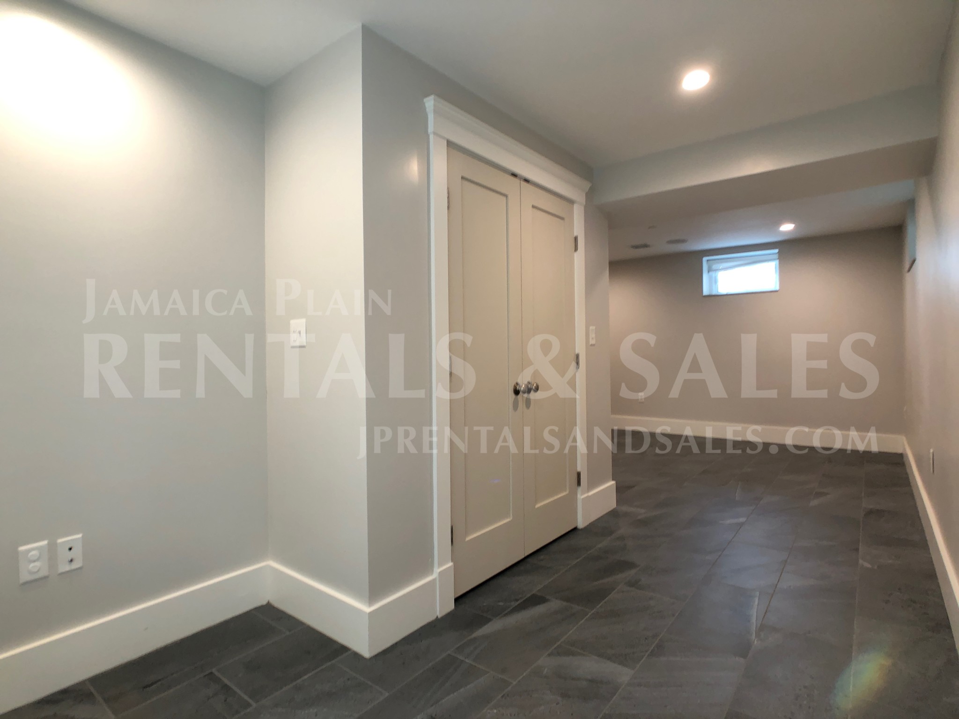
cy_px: 360
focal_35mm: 28
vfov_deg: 49.7
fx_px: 776
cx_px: 480
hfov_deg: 63.4
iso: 80
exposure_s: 1/30
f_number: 1.8
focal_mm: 3.99
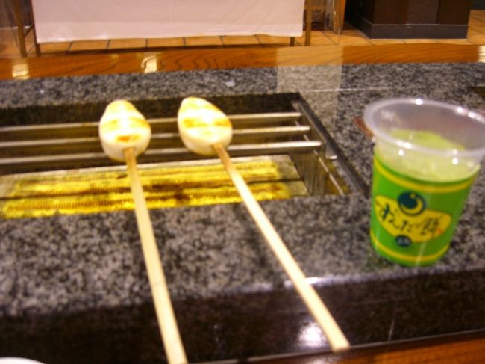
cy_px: 182
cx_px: 242
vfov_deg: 37.7
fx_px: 532
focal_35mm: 38
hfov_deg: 49.0
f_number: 2.8
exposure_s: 1/10
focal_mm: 7.9
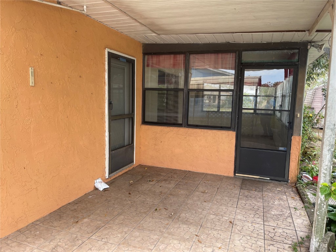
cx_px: 168
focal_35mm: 25
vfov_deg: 54.9
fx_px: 243
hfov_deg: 69.4
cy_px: 126
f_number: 1.6
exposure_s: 1/126
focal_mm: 5.1
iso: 32
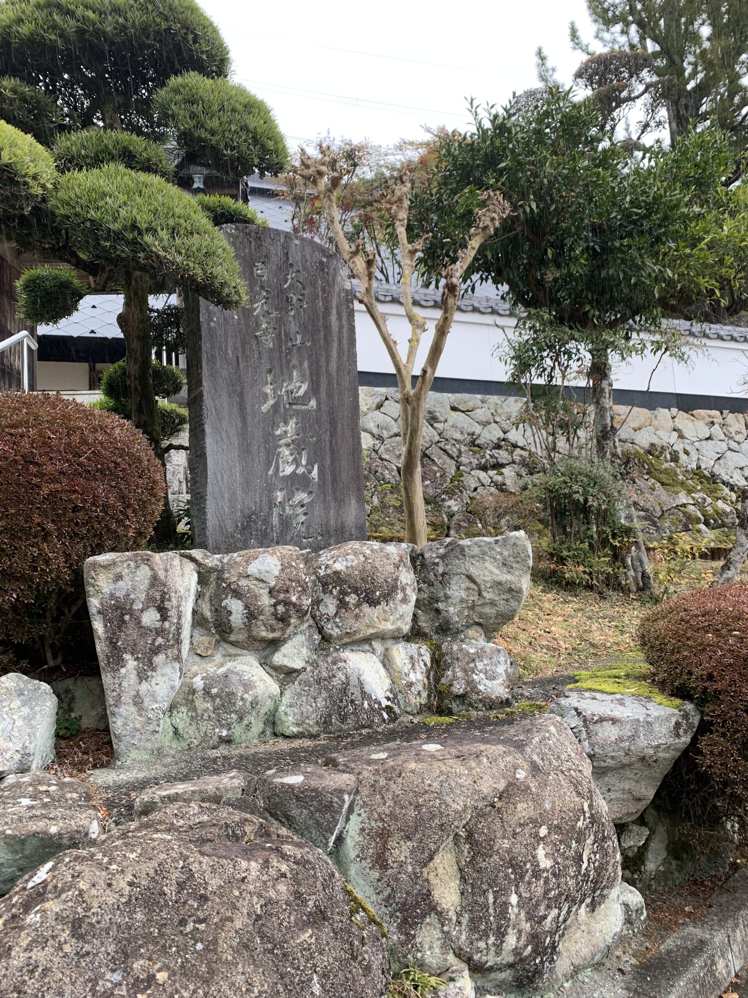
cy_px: 499
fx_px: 749
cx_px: 374
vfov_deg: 67.3
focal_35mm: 26
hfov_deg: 53.1
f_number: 1.8
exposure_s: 1/122
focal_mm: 4.25
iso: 25
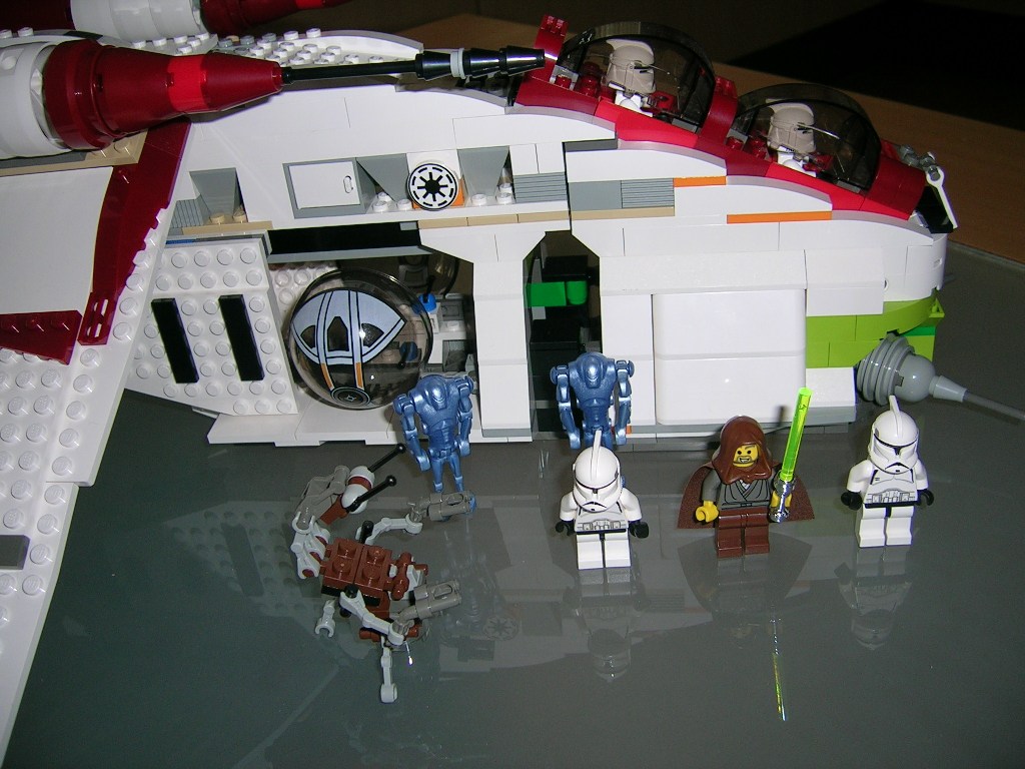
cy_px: 384
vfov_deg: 40.7
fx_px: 1036
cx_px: 512
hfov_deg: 52.6
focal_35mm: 35
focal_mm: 5.4
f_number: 2.8
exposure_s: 1/60.1
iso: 50
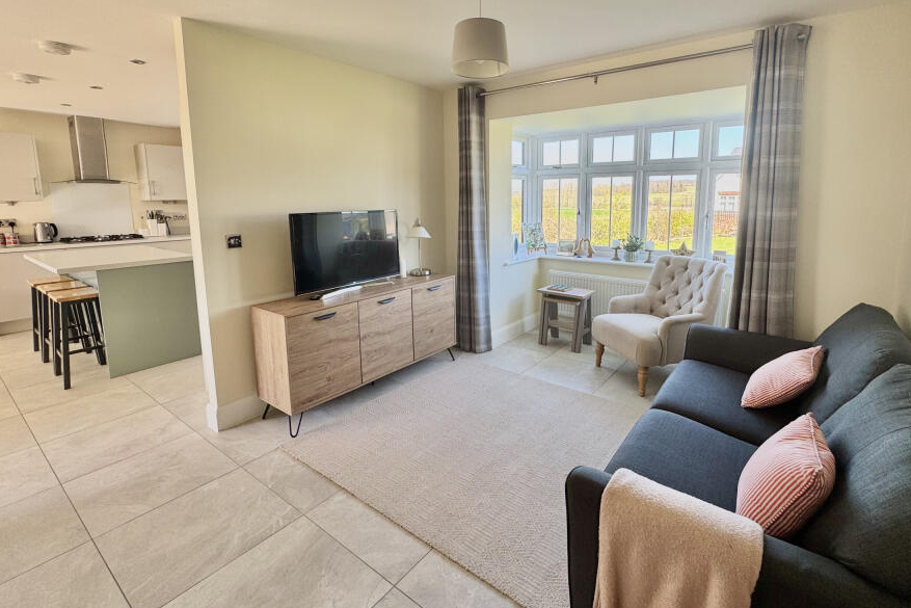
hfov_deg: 93.1
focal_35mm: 17
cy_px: 257
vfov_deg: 70.0
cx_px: 484
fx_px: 430
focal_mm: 2.22
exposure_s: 1/99
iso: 80
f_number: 2.2
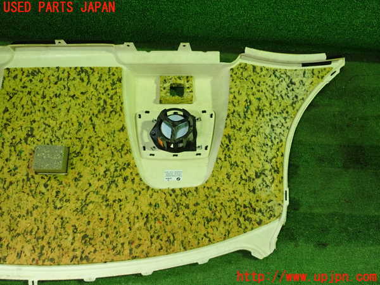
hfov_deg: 60.0
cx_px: 190
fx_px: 329
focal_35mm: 30
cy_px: 142
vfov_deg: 46.8
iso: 800
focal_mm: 5.5
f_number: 2.3
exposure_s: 1/125
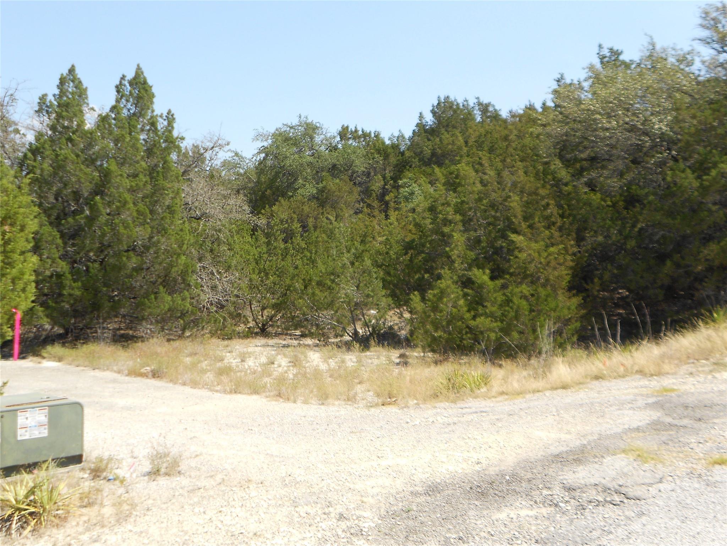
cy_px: 273
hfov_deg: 50.1
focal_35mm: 37
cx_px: 364
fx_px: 777
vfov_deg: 38.7
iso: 80
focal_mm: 6.7
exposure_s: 1/400
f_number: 3.9
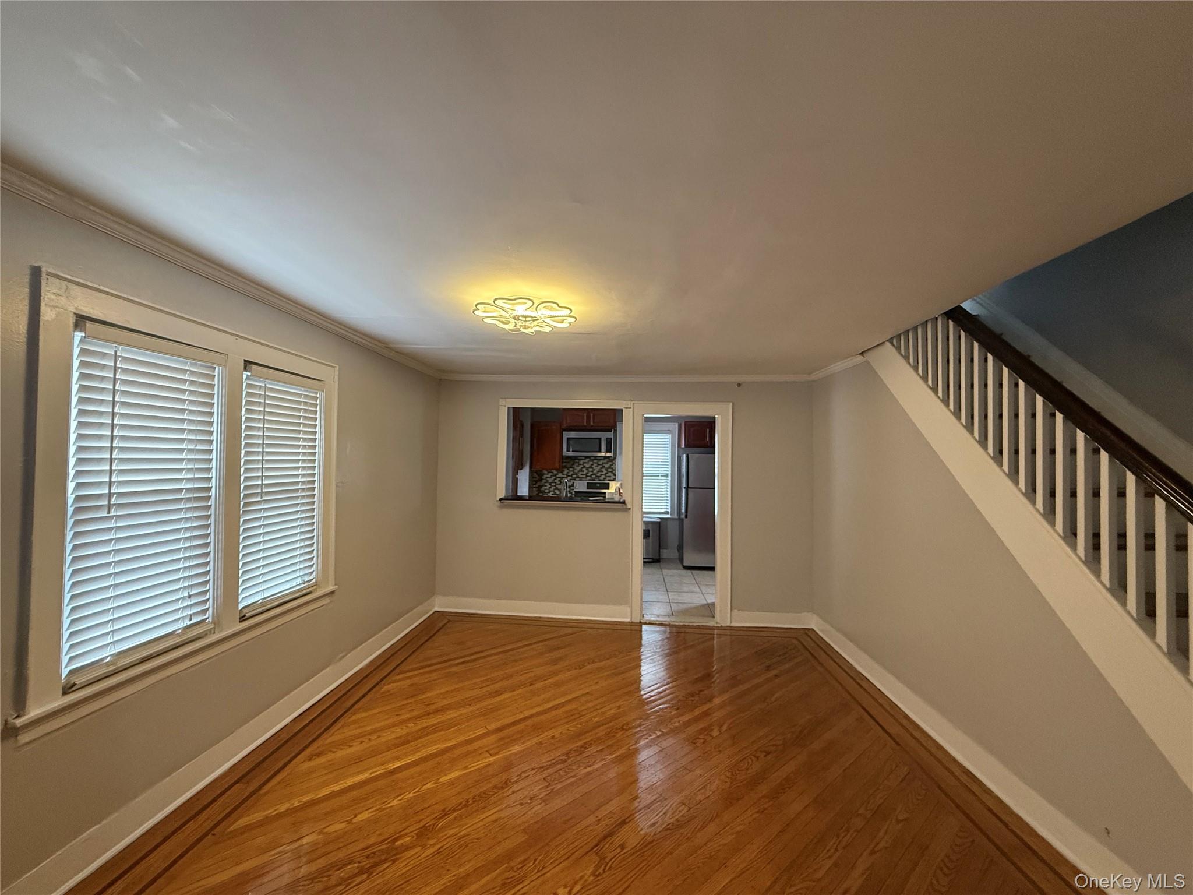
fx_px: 482
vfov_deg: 85.7
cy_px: 448
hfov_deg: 102.1
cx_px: 596
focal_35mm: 14
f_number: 2.2
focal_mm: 2.22
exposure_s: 1/71
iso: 320
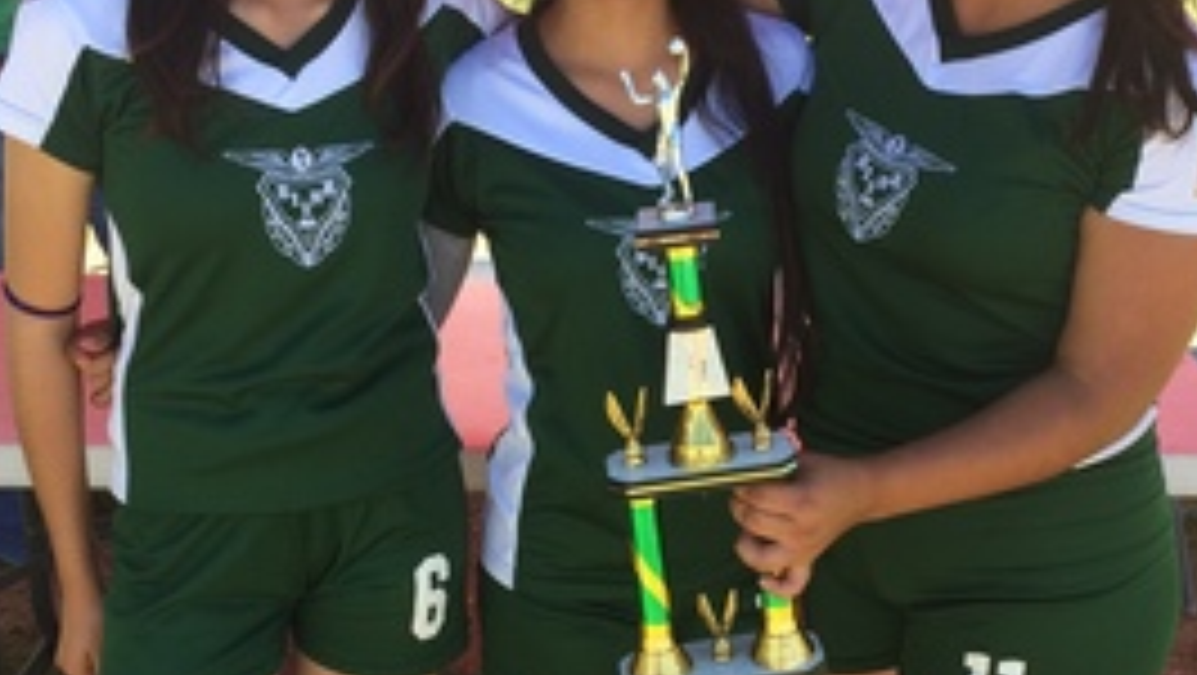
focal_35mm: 57
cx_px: 698
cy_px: 454
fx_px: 1810
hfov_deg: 36.5
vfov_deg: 21.0
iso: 32
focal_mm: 4.15
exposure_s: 1/446
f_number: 2.2
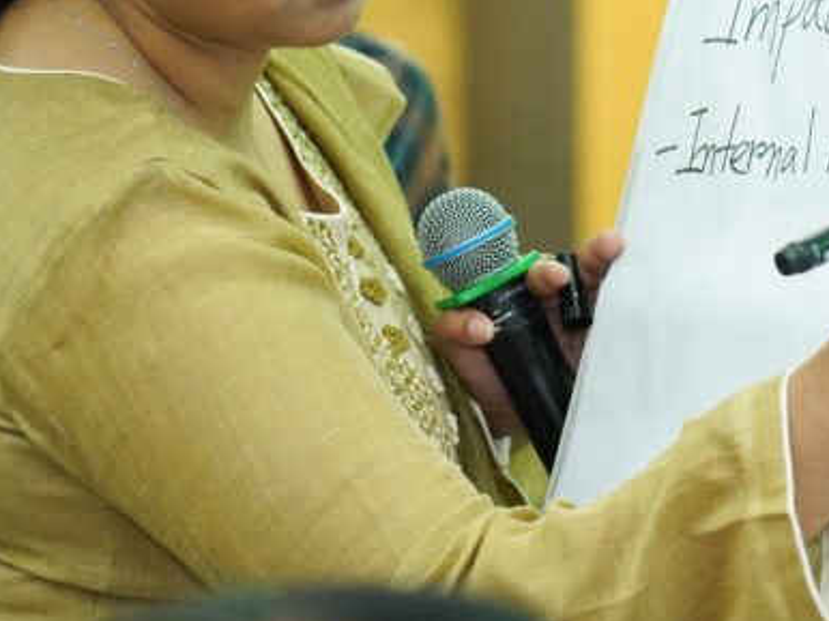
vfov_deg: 5.5
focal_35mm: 268
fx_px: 6414
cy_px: 10
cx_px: 786
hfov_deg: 7.4
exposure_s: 1/160
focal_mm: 105
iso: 4000
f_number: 4
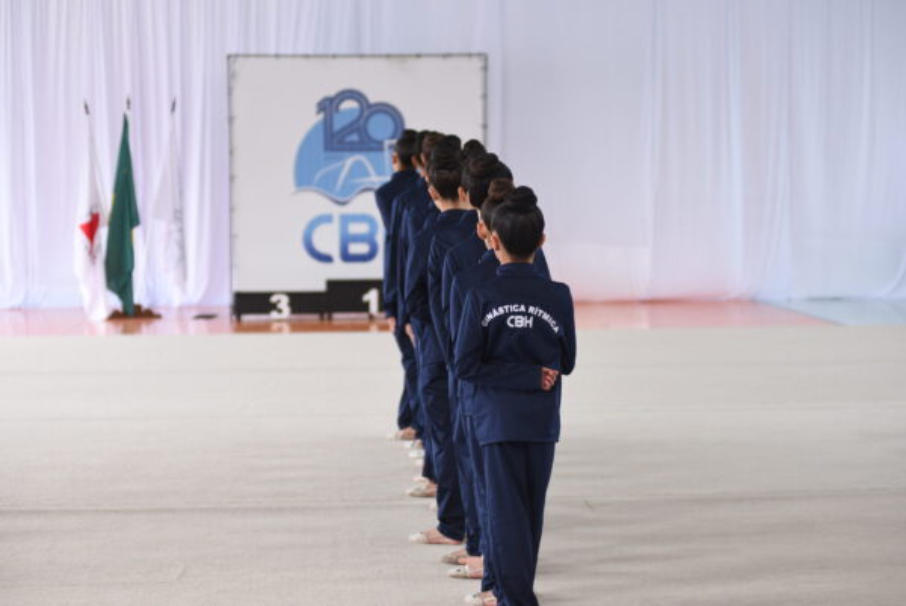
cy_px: 303
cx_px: 453
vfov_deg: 17.1
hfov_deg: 25.3
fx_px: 2015
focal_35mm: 80
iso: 500
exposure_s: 1/320
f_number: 3.2
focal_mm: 80
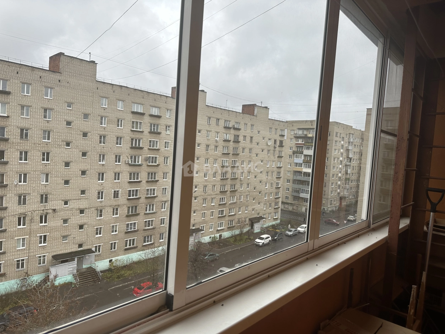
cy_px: 167
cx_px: 222
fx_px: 309
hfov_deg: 71.6
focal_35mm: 24
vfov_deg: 56.8
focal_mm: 6.86
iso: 80
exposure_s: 1/369
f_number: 1.78
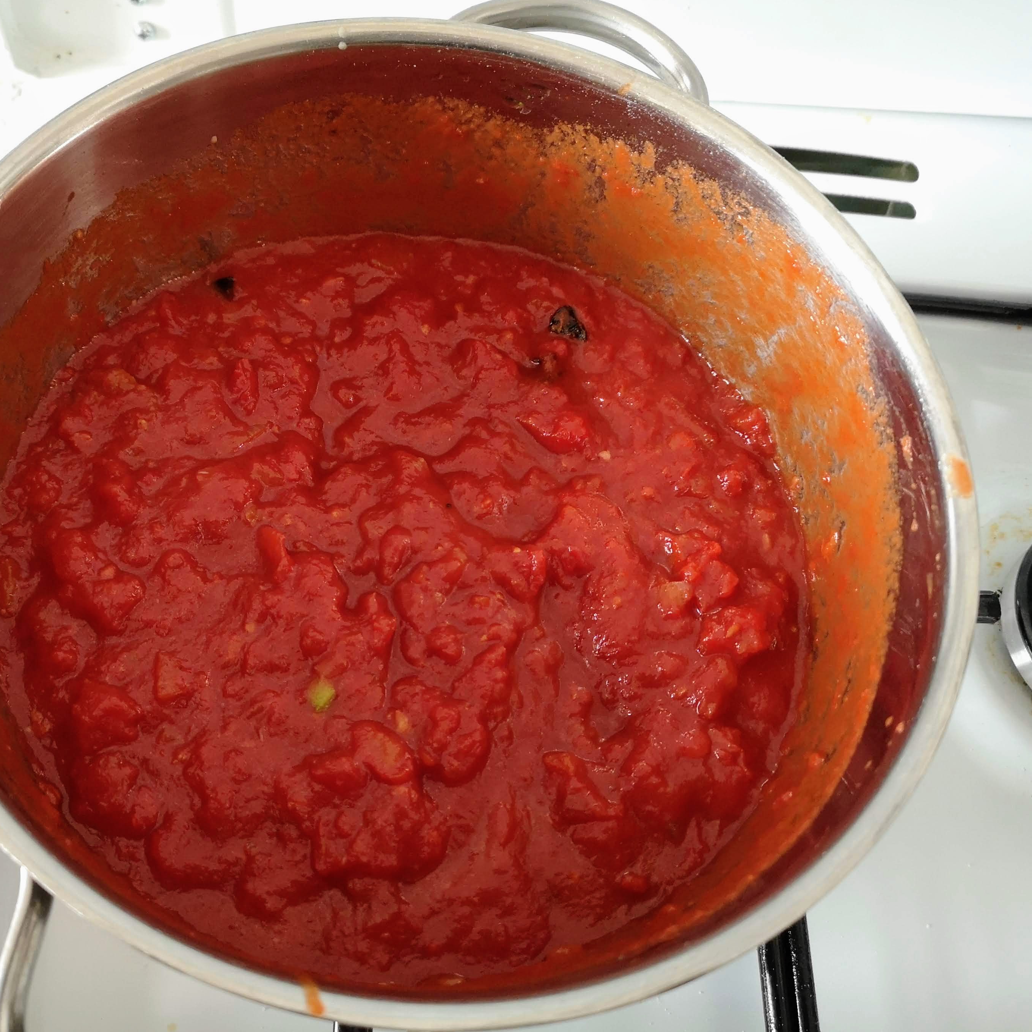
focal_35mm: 32
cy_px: 517
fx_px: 1079
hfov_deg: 50.6
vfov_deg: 51.1
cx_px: 392
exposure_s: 1/100
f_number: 1.8
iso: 400
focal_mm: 5.58
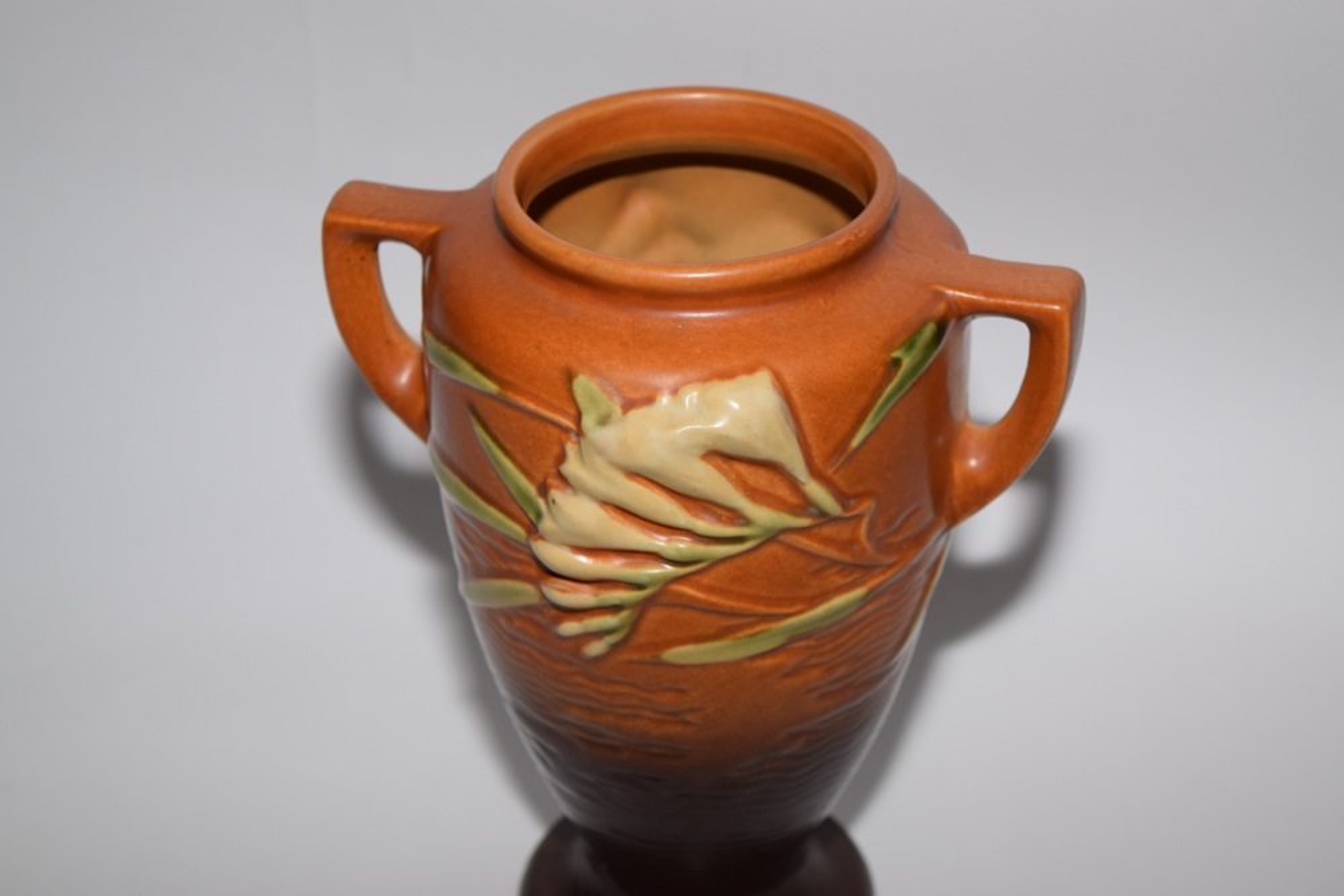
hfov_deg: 24.6
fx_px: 3080
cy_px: 448
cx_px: 672
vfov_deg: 16.6
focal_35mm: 82
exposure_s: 1/60
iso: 200
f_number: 5.6
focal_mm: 55
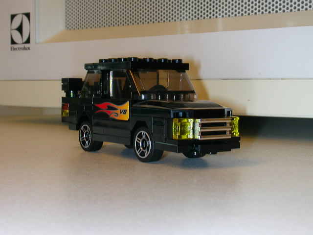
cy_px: 118
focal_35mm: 64
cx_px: 156
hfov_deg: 30.3
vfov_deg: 22.9
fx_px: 579
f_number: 5.9
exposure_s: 1/30
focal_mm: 9.7
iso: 100
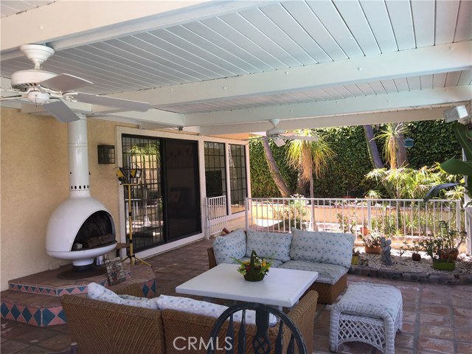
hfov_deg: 61.7
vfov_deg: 48.2
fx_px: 395
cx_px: 236
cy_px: 177
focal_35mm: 29
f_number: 2.2
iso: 25
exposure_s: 1/202
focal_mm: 4.15
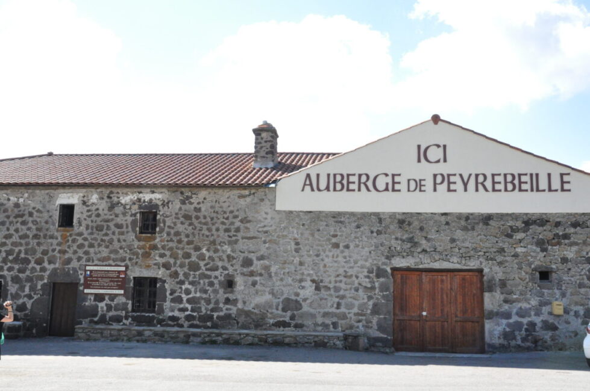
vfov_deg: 35.4
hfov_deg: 51.3
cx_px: 295
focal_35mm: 38
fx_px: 614
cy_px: 196
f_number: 14
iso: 3200
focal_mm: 25
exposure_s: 1/800
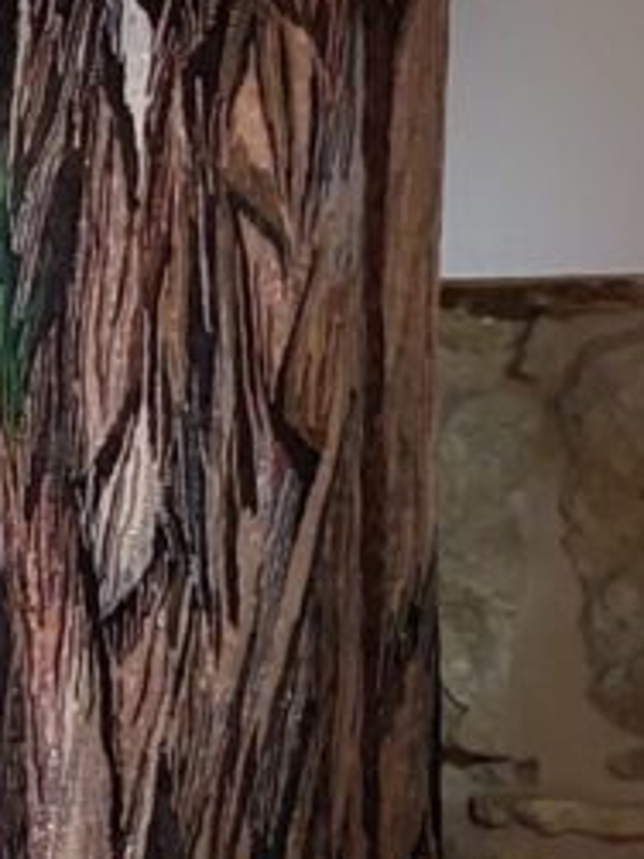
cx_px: -432
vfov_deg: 18.1
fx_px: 2433
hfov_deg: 13.8
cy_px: 1235
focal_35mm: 98
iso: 400
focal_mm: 5.23
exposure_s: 1/24
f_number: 1.8
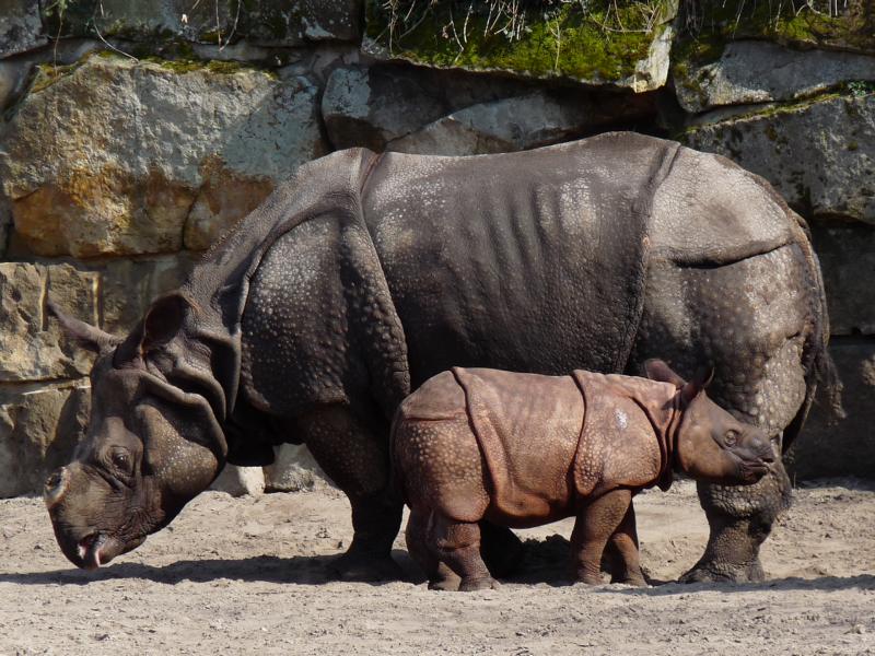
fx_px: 10060
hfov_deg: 5.0
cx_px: 438
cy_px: 328
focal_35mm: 398
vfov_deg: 3.7
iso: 100
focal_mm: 50.8
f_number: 5.6
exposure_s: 1/250
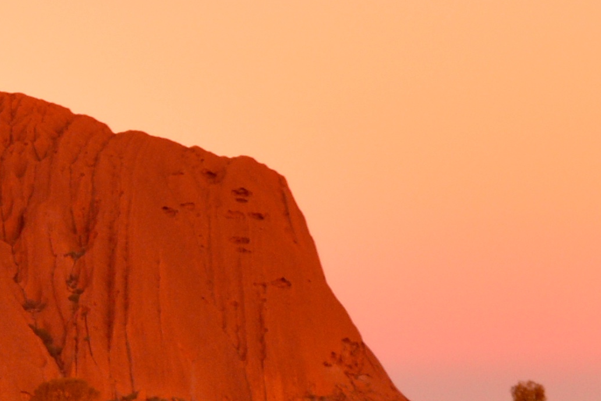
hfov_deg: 9.5
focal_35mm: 204
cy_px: 428
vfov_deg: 6.7
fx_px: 3407
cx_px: -527
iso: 400
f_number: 5
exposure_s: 1/100
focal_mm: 35
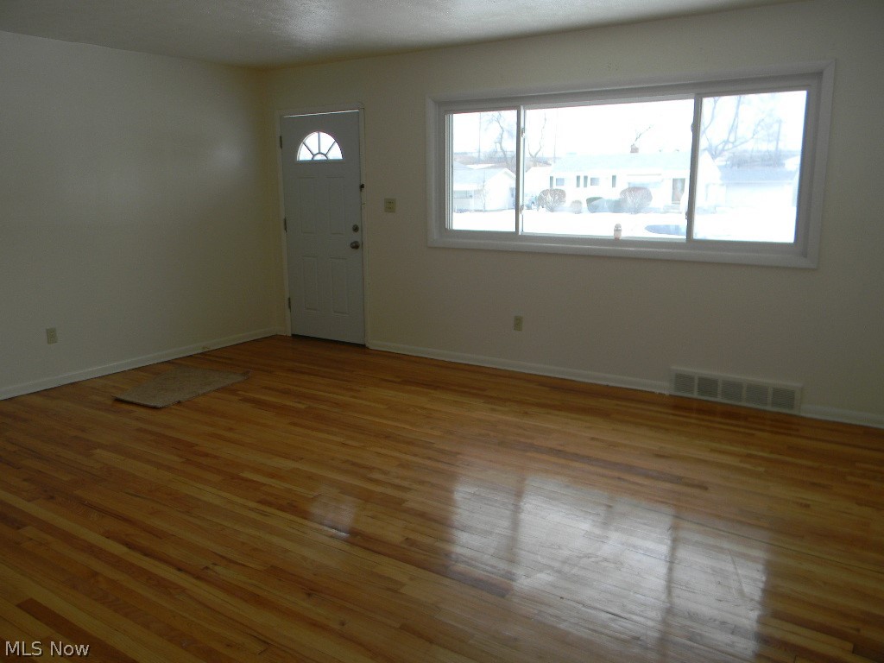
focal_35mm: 28
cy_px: 332
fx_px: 715
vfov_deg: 49.7
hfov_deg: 63.4
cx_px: 442
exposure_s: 1/31.5
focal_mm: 5
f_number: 3.5
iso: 80
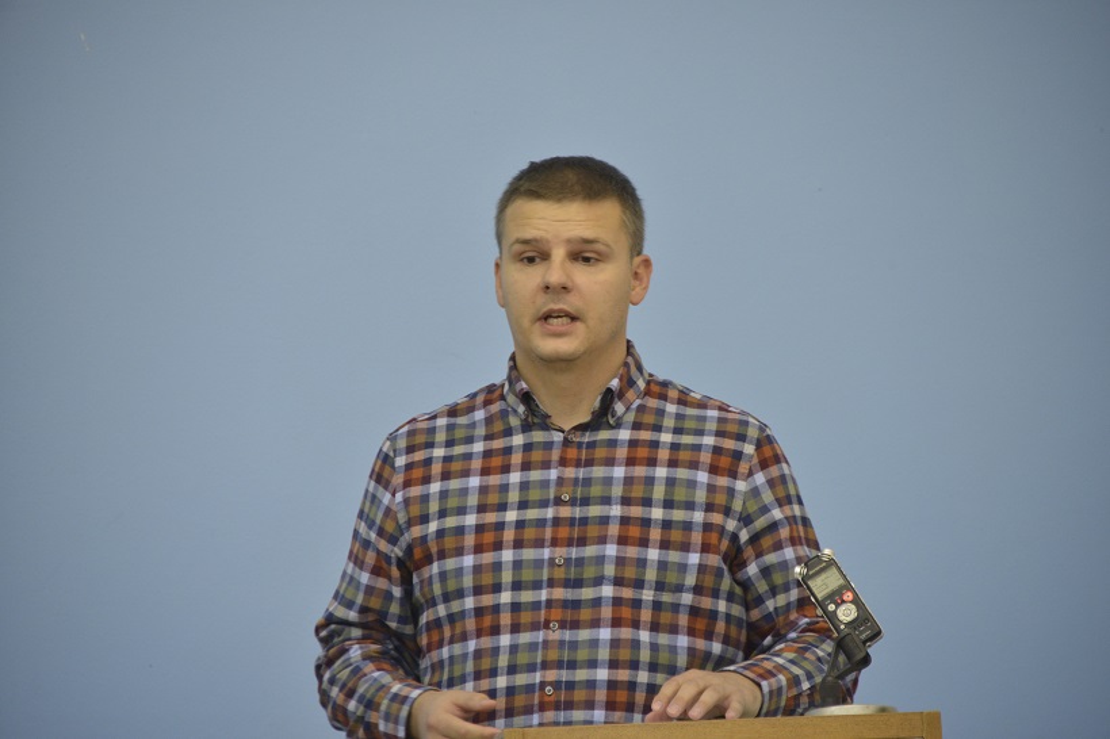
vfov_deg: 4.6
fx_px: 9246
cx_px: 555
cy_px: 370
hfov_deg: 6.9
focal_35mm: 300
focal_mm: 300
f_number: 5.6
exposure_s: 1/125
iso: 2500
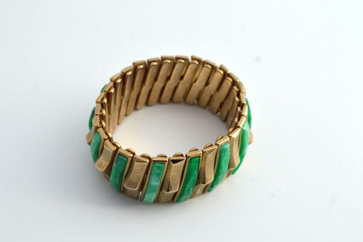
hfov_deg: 41.1
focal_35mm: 48
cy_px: 121
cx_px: 182
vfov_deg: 28.0
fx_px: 484
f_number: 7.1
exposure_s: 1/200
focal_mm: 32
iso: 100
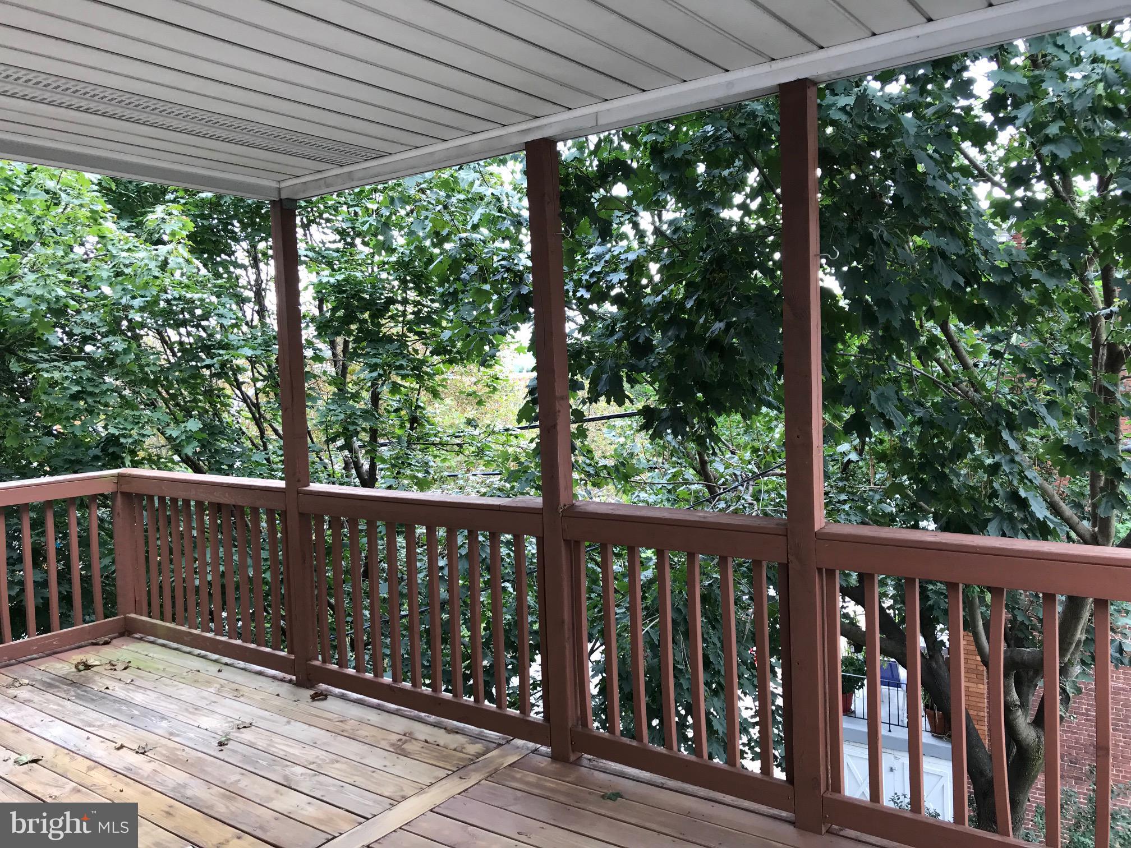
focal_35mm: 28
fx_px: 915
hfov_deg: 63.4
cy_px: 424
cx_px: 566
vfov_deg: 49.7
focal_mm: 3.99
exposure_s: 1/120
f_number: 1.8
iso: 40
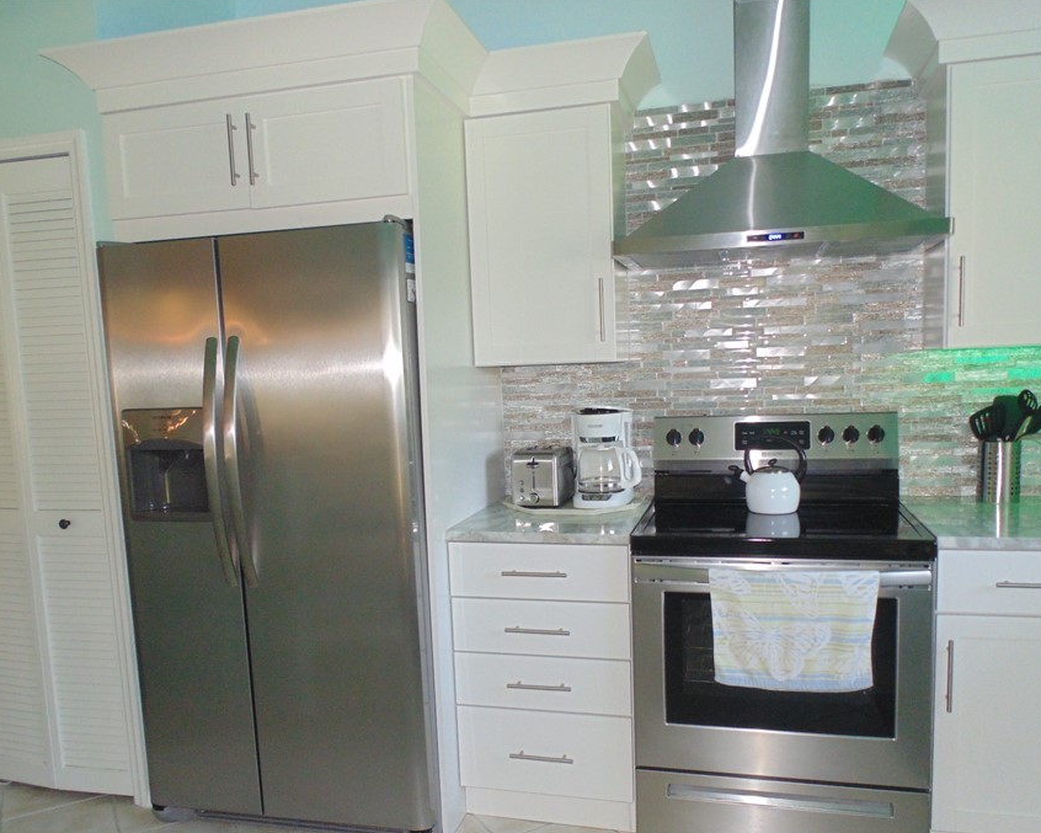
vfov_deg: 54.8
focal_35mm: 26
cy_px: 469
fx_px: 801
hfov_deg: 66.0
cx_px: 524
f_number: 3.1
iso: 200
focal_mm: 4
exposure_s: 1/30
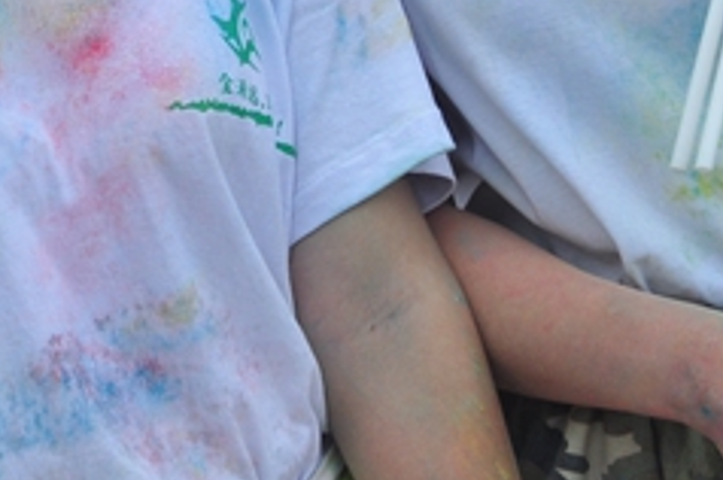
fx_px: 5876
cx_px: 0
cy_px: -226
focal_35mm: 293
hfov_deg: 7.0
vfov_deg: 4.6
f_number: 6.3
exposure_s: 1/1000
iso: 250
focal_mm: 58
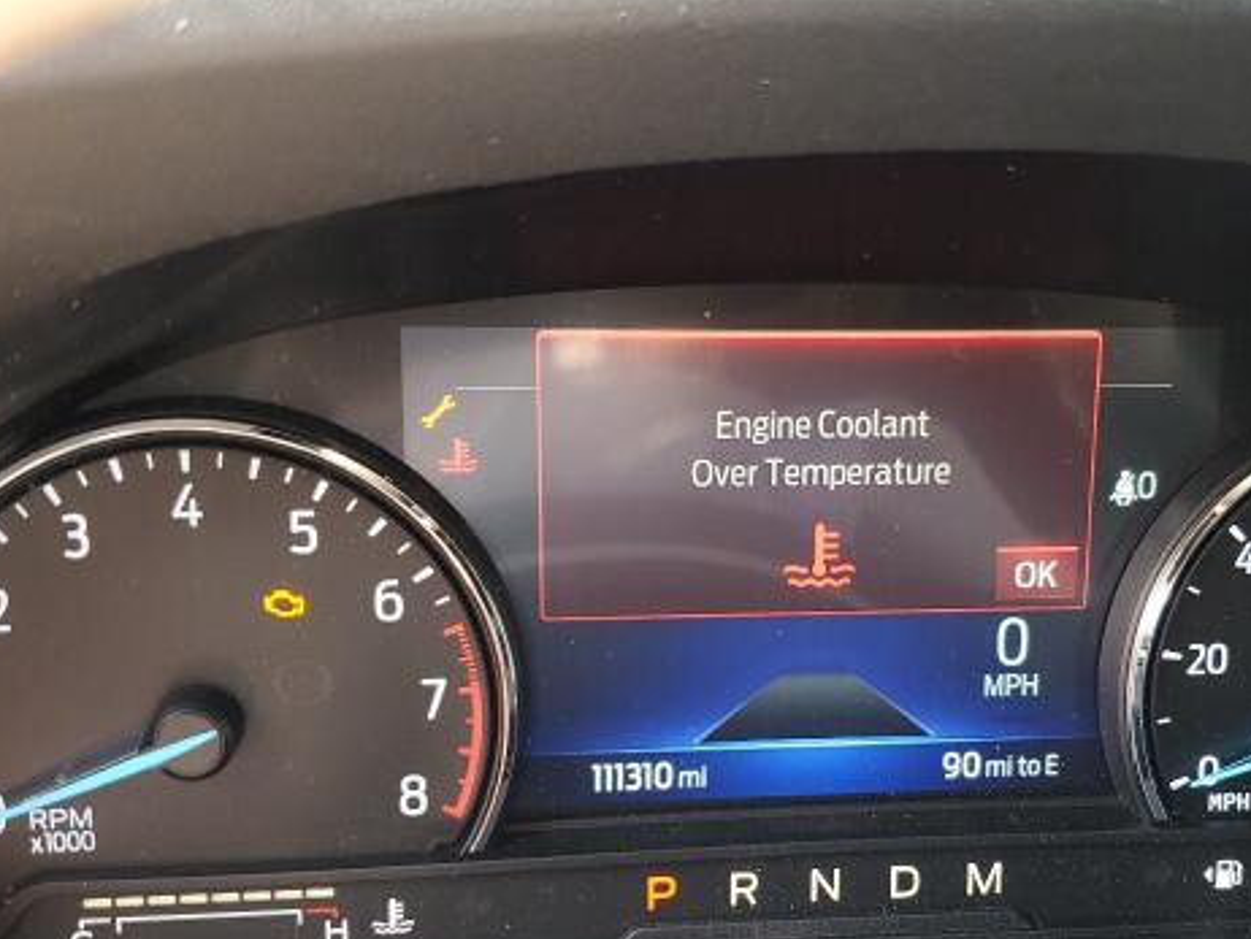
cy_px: 612
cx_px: 747
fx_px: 1627
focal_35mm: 45
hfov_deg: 41.9
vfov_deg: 32.0
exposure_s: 1/60.2
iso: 50
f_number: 1.5
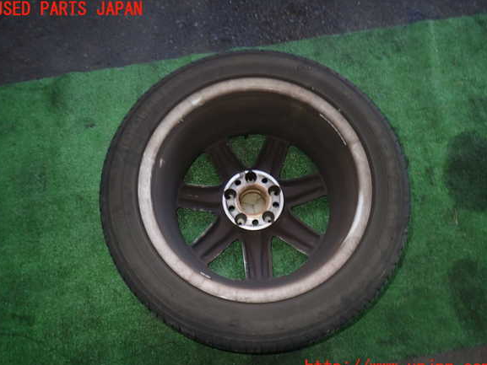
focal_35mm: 26
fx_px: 366
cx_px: 242
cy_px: 189
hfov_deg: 67.3
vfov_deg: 53.1
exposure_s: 1/30
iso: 200
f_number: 5.6
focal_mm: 4.5
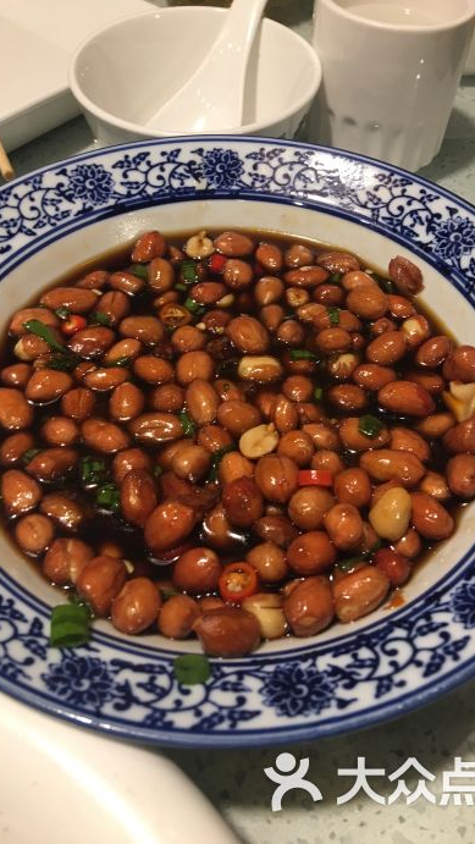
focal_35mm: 32
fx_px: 716
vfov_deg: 61.0
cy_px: 418
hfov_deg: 36.7
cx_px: 250
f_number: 2.2
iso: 32
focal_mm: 4.15
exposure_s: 1/17
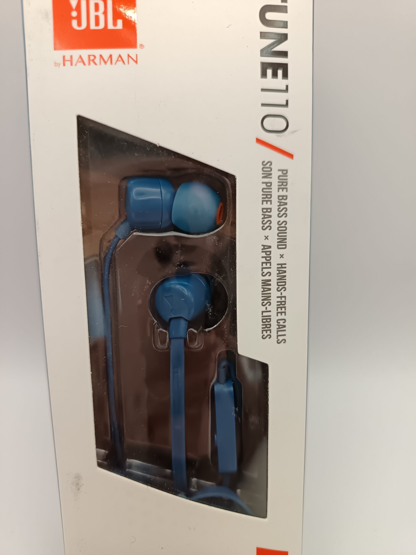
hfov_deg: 56.8
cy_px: 278
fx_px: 385
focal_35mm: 24
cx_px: 208
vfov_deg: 71.6
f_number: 1.75
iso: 873
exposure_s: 1/50
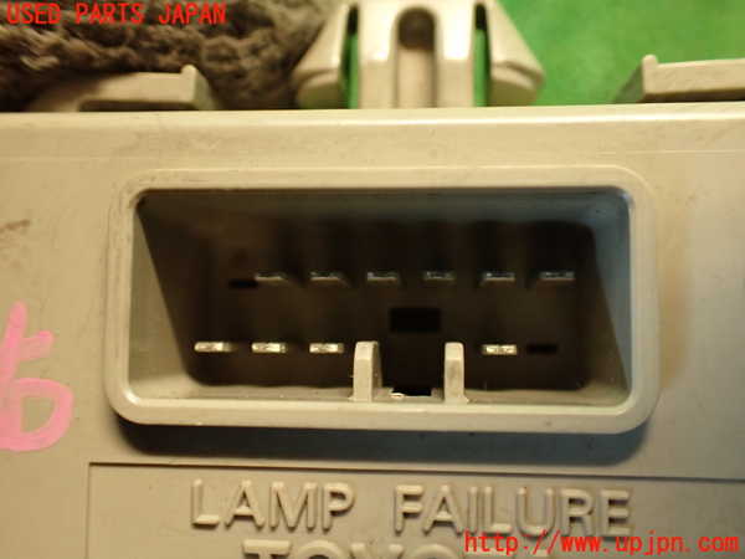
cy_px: 280
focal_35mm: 32
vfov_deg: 44.2
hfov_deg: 56.8
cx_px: 372
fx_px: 689
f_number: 2.4
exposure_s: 1/30
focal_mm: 5.79
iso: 500
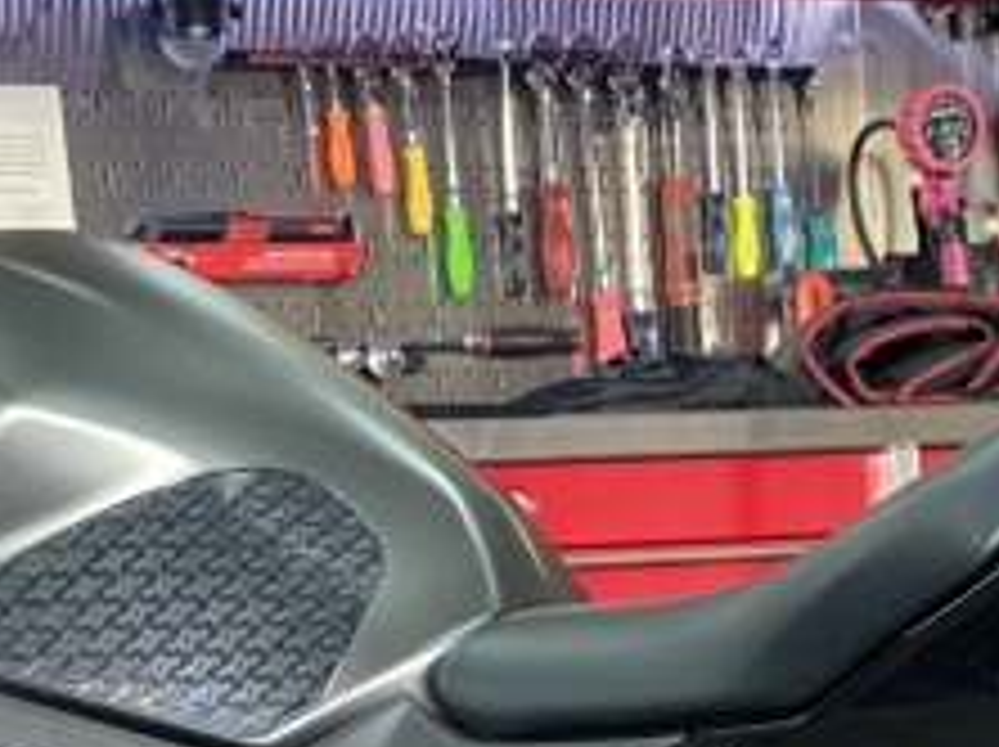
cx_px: 716
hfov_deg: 16.4
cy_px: 1314
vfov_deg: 11.5
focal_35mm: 120
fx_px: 3459
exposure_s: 1/50
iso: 200
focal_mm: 4.25
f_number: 1.8
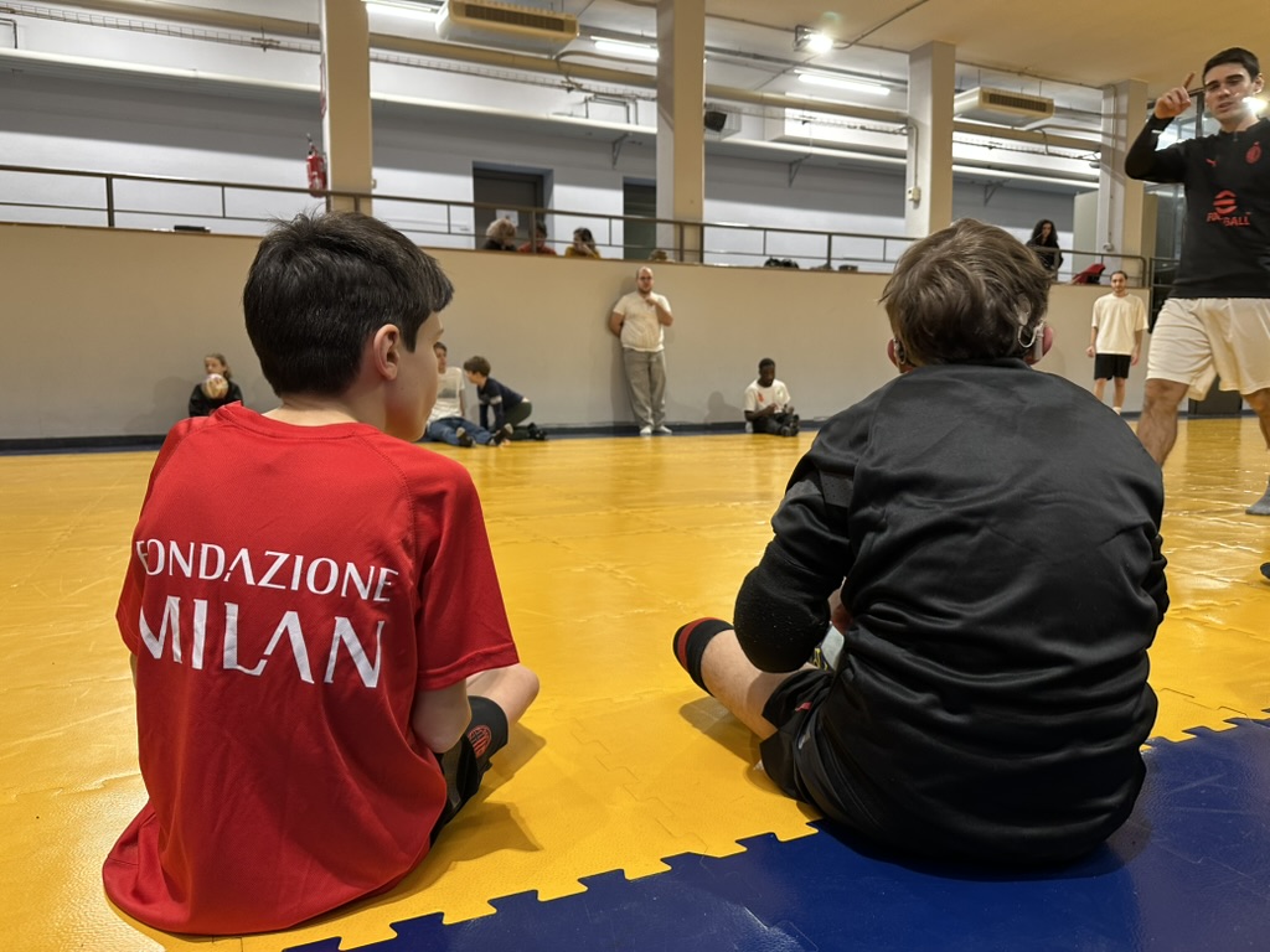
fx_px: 881
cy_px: 476
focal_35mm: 24
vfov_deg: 56.8
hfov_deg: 71.6
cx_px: 635
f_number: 1.78
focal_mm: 6.86
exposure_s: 1/50
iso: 160
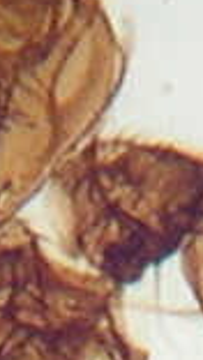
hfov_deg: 2.6
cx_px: -74
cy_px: 545
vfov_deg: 4.6
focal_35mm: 464
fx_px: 4431
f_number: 3.1
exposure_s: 1/36
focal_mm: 10.1
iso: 100
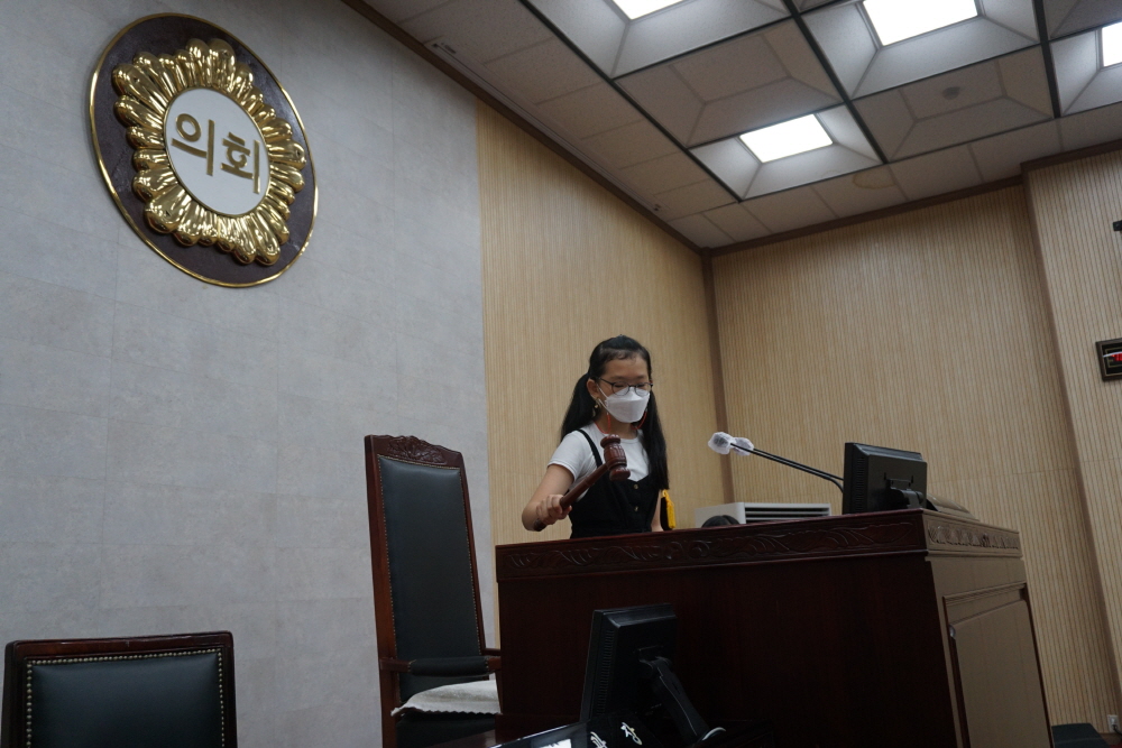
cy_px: 374
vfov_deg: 43.6
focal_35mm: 30
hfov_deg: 61.9
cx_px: 561
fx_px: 935
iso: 640
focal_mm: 20
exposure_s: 1/160
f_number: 4
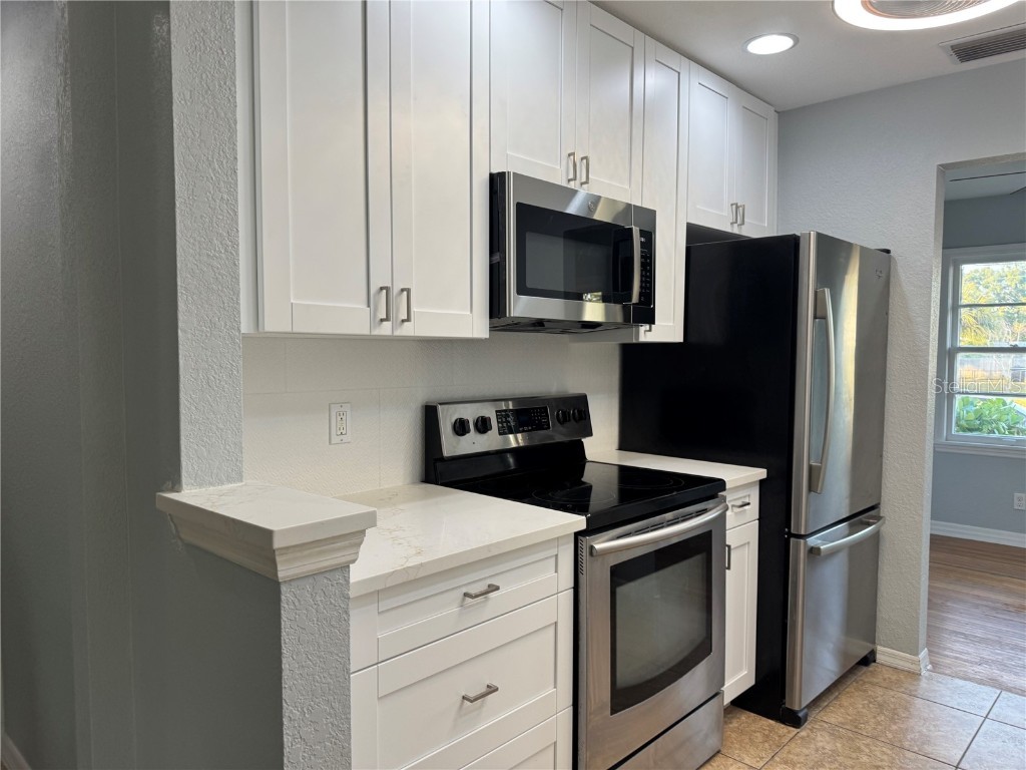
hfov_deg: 71.6
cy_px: 385
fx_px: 711
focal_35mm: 24
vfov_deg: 56.8
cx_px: 513
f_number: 1.78
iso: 125
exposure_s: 1/120
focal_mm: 6.76
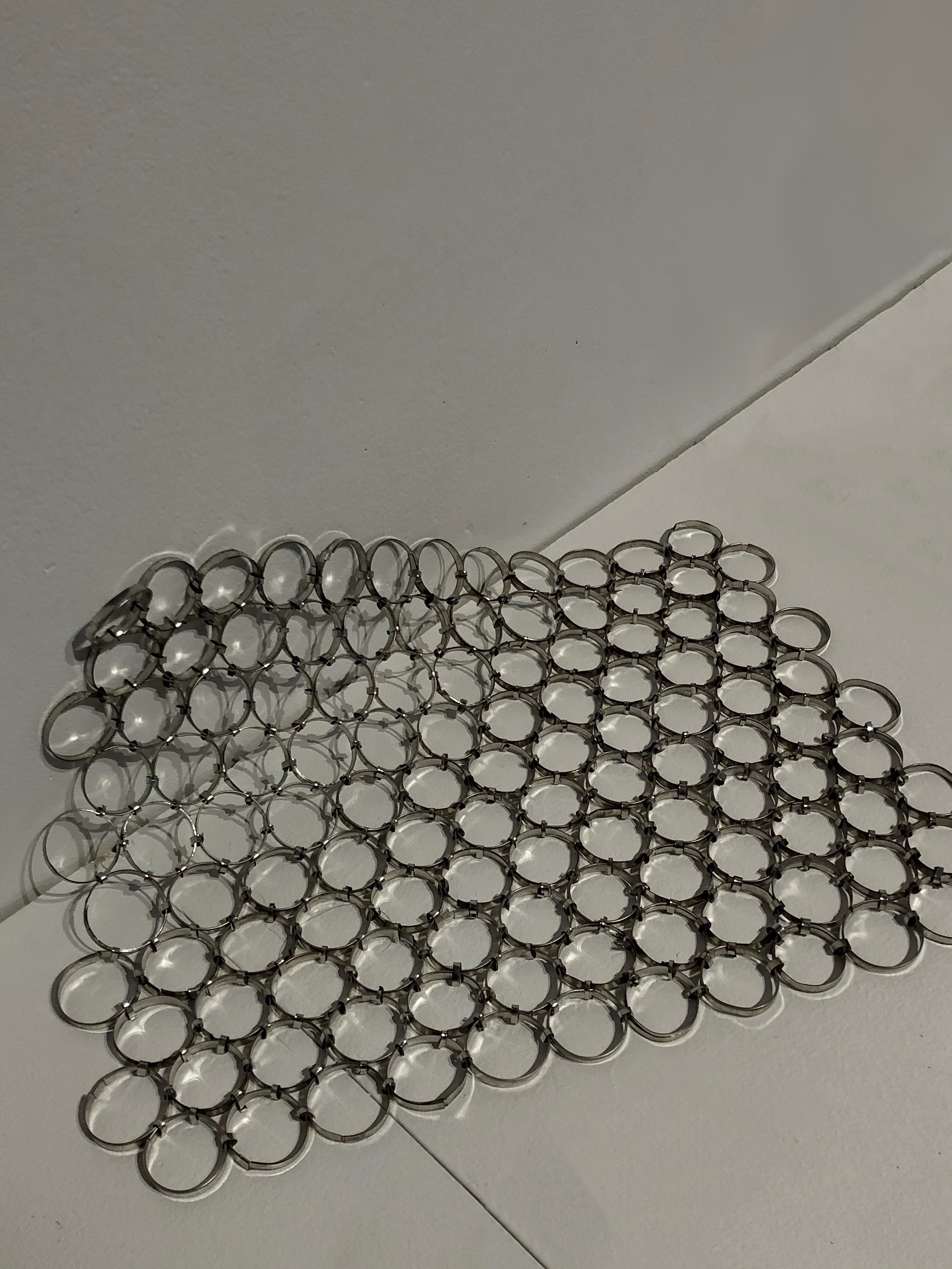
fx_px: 1503
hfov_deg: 35.1
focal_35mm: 41
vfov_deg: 45.8
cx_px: 476
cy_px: 634
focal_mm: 4
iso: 20
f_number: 1.8
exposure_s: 1/40
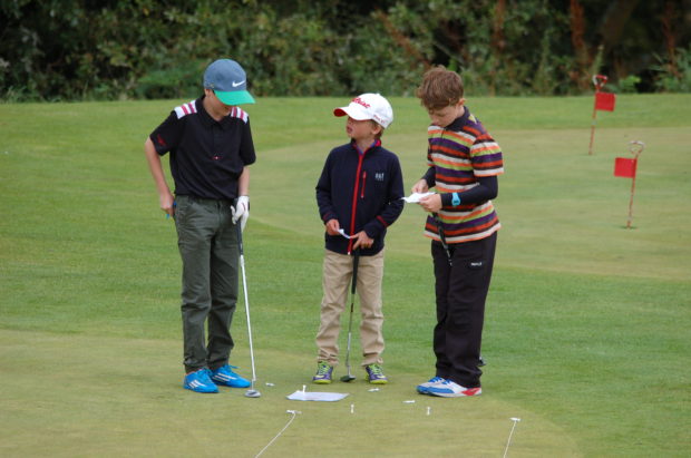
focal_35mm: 450
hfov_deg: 4.6
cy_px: 229
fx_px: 8622
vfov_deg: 3.0
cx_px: 346
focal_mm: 300
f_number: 6.3
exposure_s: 1/250
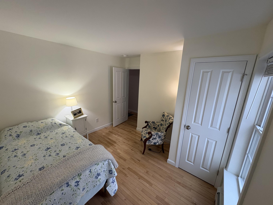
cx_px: 136
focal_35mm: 14
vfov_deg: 85.7
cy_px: 102
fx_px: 110
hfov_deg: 102.1
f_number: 2.2
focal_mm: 2.22
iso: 250
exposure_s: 1/60
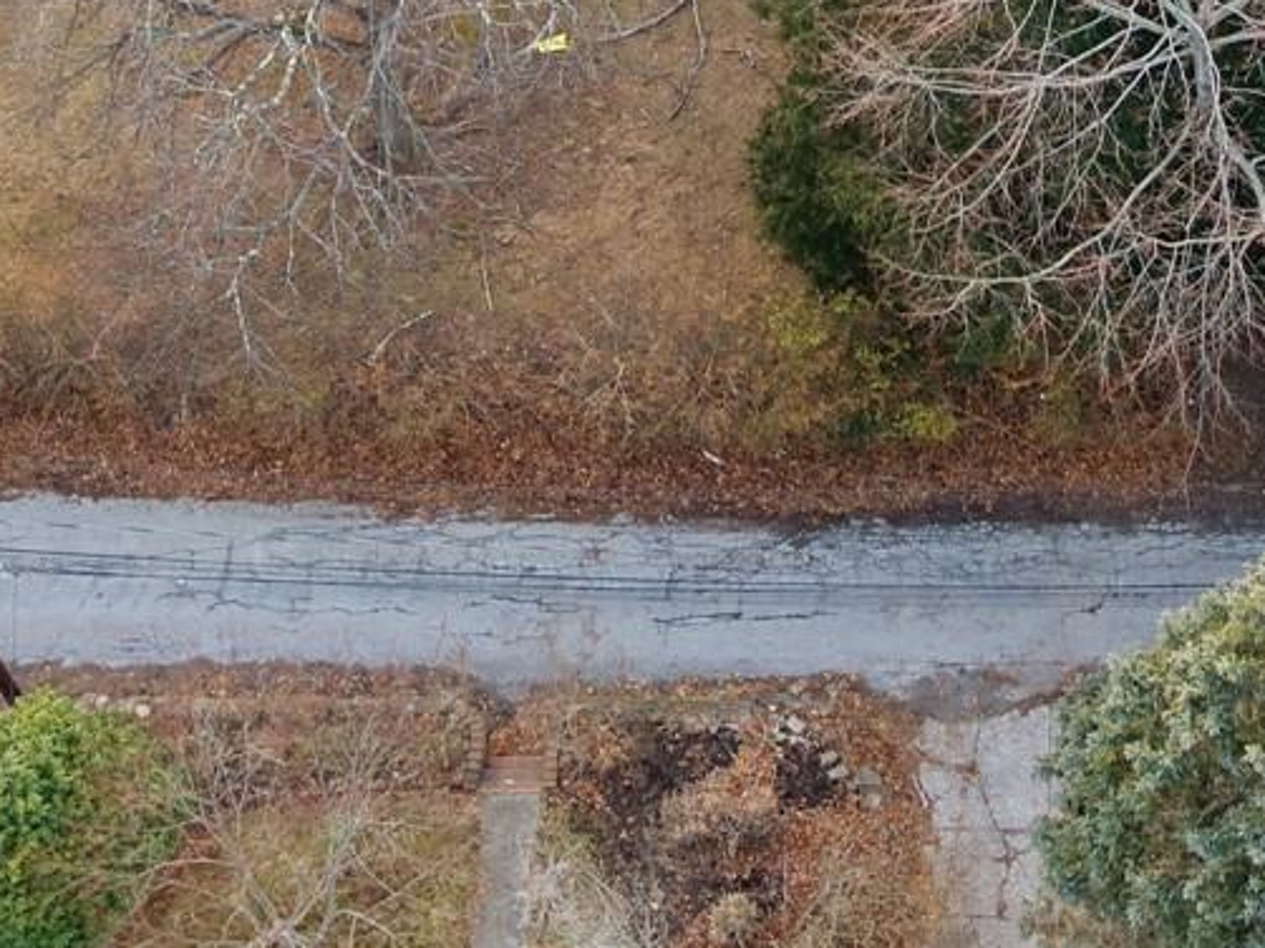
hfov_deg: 19.7
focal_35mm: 98
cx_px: 1101
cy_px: -698
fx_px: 3580
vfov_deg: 13.7
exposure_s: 1/80
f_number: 1.8
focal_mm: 8.67
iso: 100
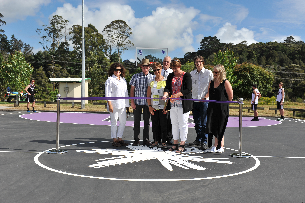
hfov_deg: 50.7
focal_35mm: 38
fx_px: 322
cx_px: 152
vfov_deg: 35.0
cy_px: 102
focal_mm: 38
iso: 400
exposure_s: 1/1600
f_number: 8
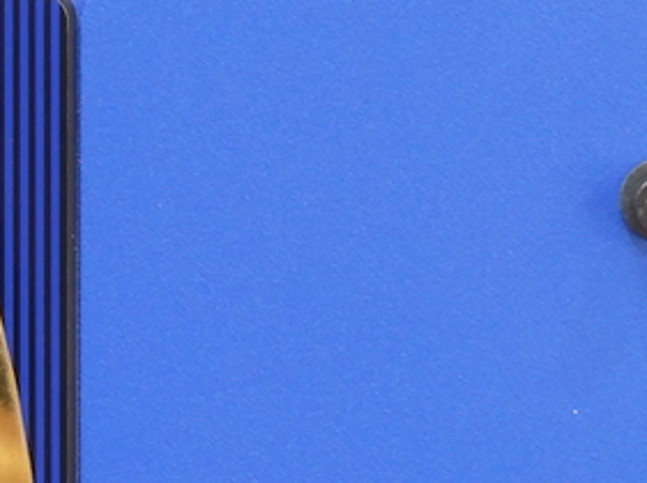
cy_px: 485
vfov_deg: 2.3
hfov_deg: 3.1
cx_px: -212
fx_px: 11816
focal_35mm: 633
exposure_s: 1/5
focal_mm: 33.2
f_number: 5.6
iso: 200
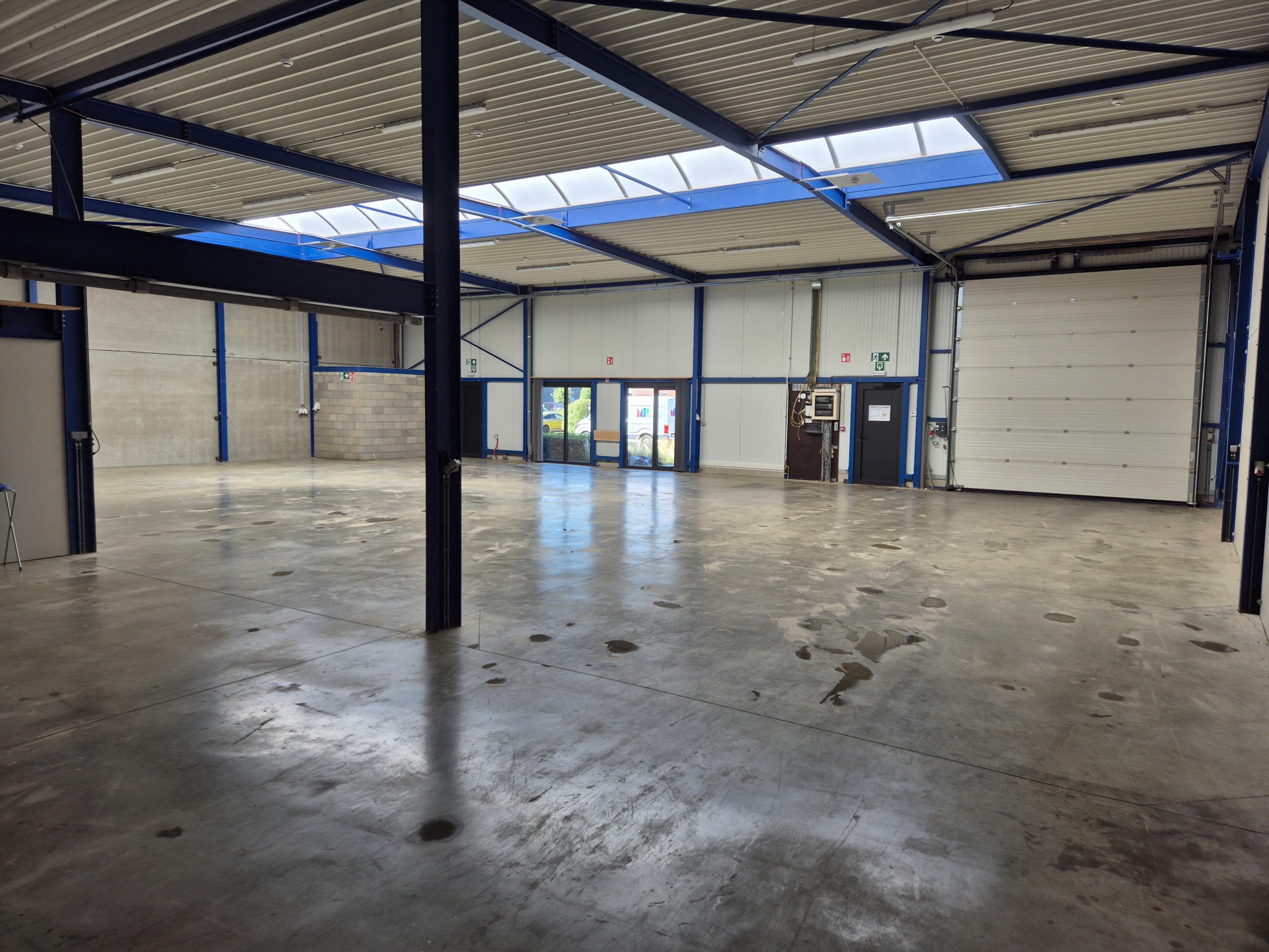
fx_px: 843
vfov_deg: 58.9
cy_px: 476
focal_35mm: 23
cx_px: 634
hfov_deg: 73.9
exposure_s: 1/183
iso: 25
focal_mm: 5.4
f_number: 1.8
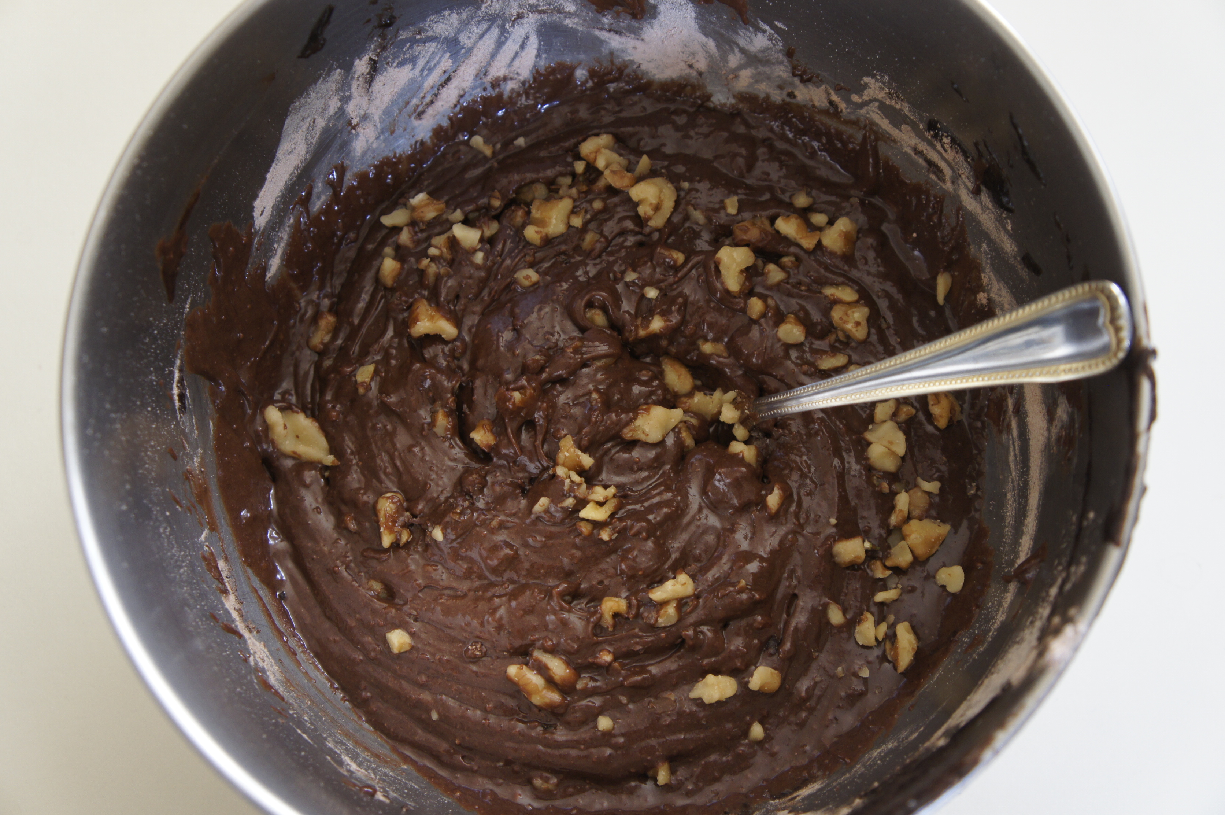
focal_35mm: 44
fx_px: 1479
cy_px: 408
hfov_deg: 45.0
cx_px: 612
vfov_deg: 30.8
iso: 400
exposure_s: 1/50
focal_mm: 29
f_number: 4
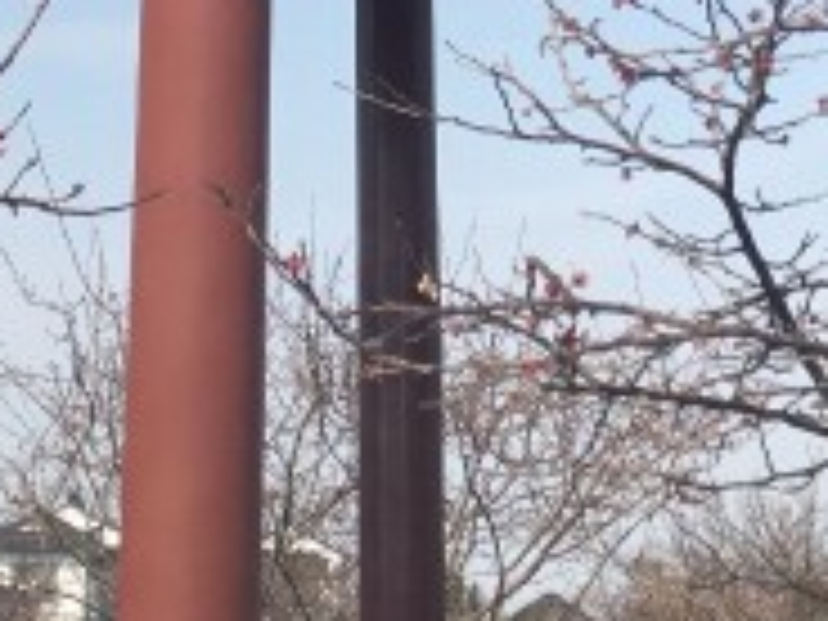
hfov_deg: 15.6
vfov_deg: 10.7
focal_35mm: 126
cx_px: 288
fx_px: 3014
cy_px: -639
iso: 25
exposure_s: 1/1040
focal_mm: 4.15
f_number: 2.2
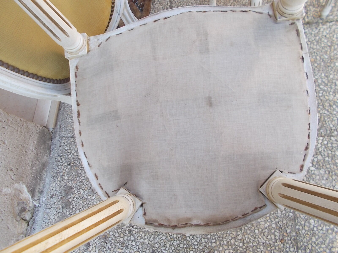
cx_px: 169
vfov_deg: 53.1
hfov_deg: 67.3
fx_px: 254
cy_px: 126
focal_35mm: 26
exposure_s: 1/100
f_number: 3.2
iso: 80
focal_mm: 4.6
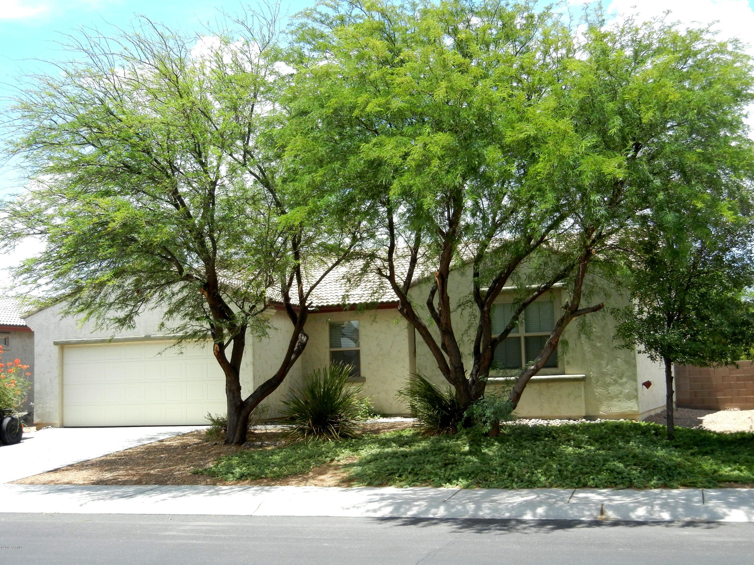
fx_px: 980
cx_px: 377
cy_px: 282
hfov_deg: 42.1
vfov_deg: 32.2
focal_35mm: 45
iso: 160
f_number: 3.8
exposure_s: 1/677
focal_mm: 8.1
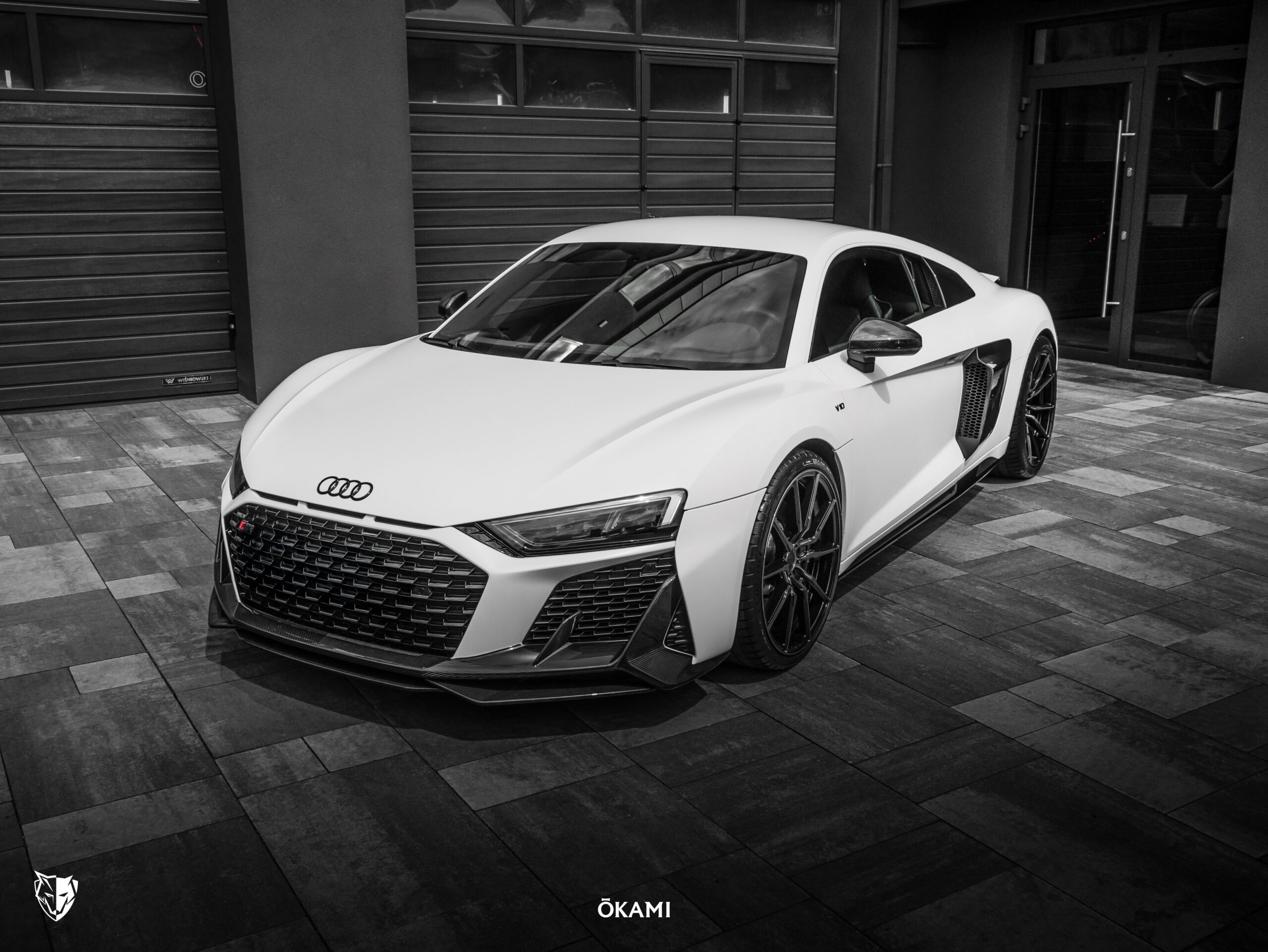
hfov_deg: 53.9
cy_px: 476
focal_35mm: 34
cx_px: 634
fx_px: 1246
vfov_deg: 41.8
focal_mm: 17
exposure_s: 1/400
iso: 200
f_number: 7.1
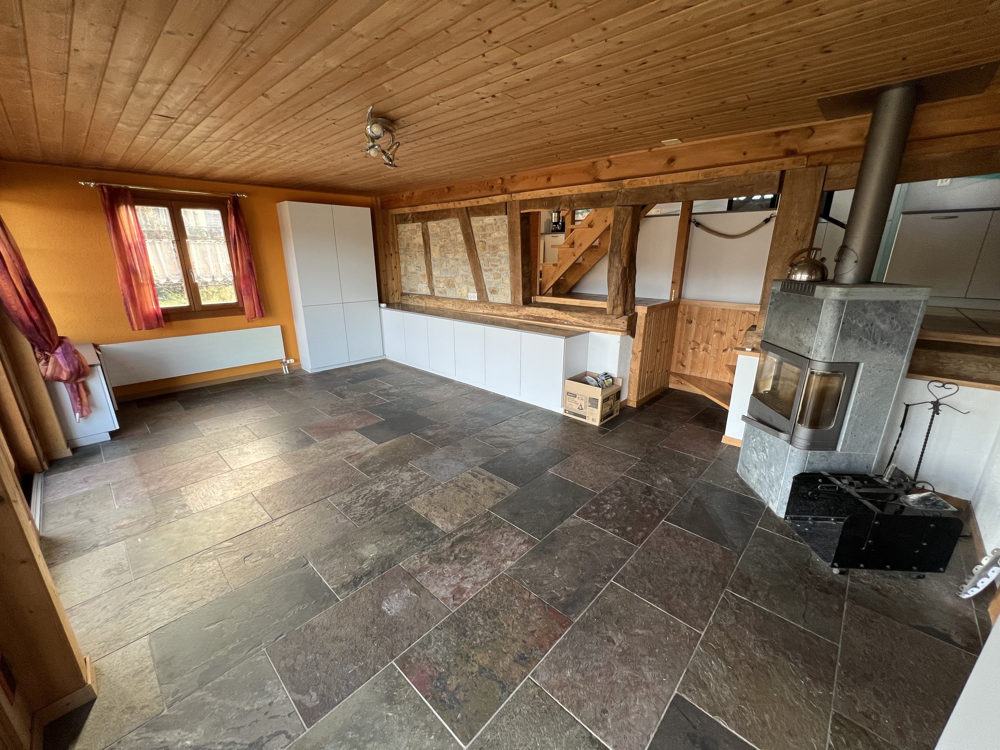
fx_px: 376
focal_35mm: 13
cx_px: 500
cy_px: 375
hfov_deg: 106.2
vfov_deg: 89.9
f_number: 1.8
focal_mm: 1.57
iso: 125
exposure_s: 1/99
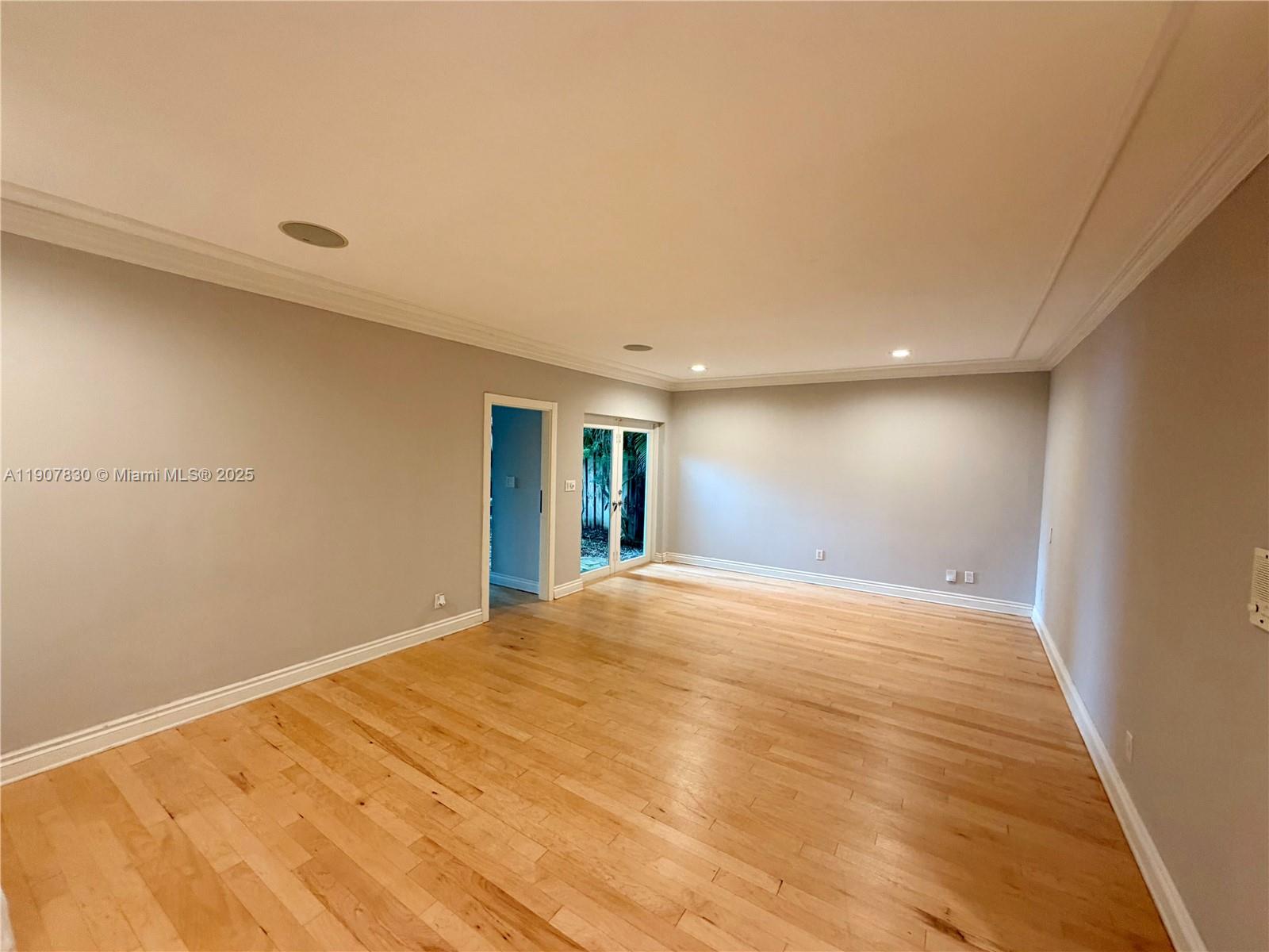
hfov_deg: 102.1
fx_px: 513
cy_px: 476
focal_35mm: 14
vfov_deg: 85.7
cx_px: 634
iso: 320
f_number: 2.2
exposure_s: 1/60
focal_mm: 2.22
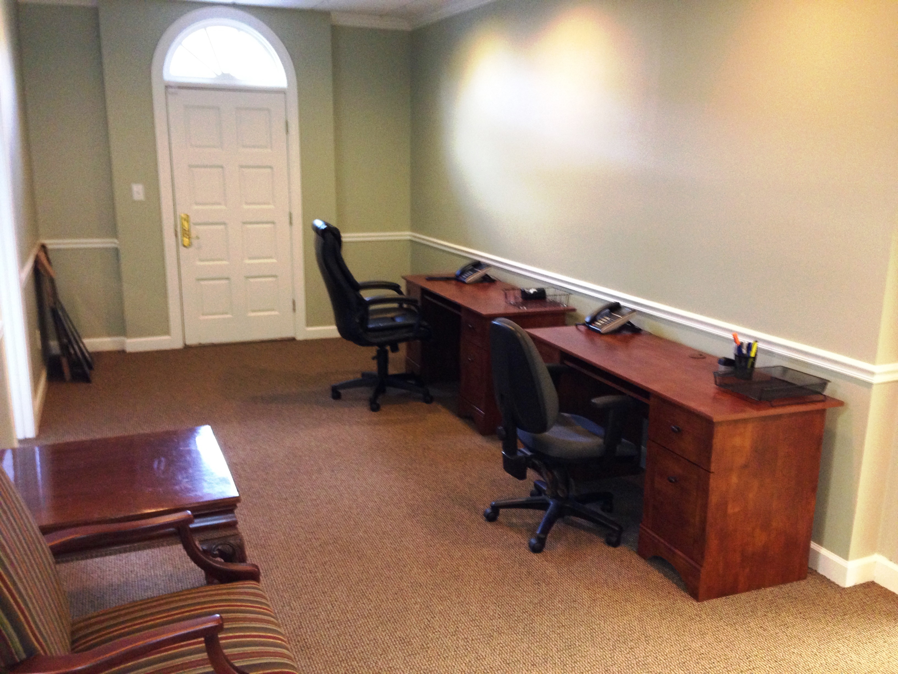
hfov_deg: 55.4
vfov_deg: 42.9
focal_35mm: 33
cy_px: 337
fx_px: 856
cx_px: 449
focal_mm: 4.13
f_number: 2.4
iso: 400
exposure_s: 1/17
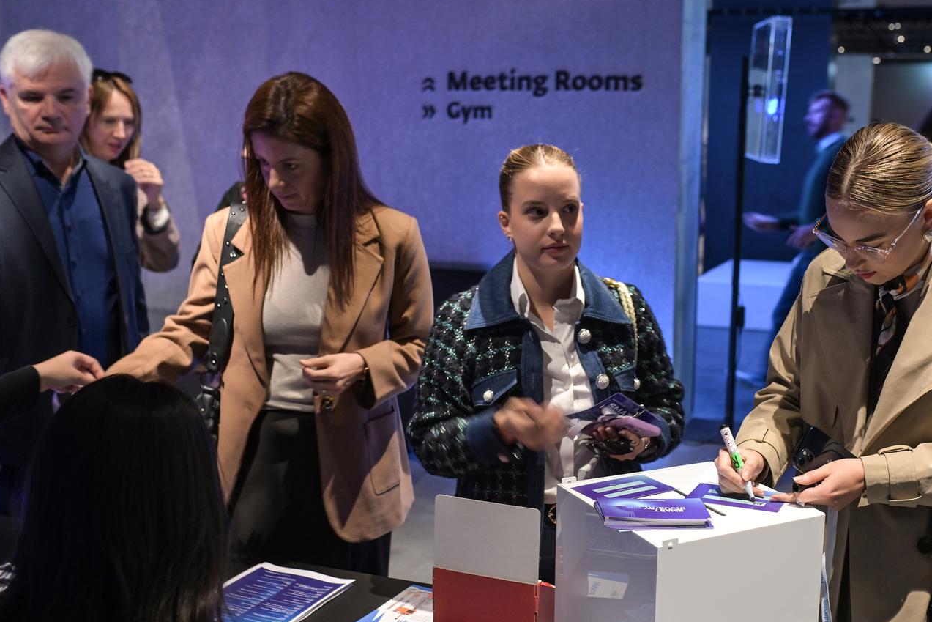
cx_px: 545
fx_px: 1139
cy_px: 304
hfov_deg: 44.3
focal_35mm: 44
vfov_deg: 30.5
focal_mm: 35
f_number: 4
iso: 800
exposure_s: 1/25
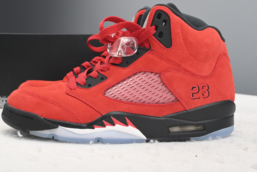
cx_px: 127
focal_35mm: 60
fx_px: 428
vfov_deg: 22.6
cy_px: 86
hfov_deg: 33.4
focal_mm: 50
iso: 100
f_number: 10
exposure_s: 1/200
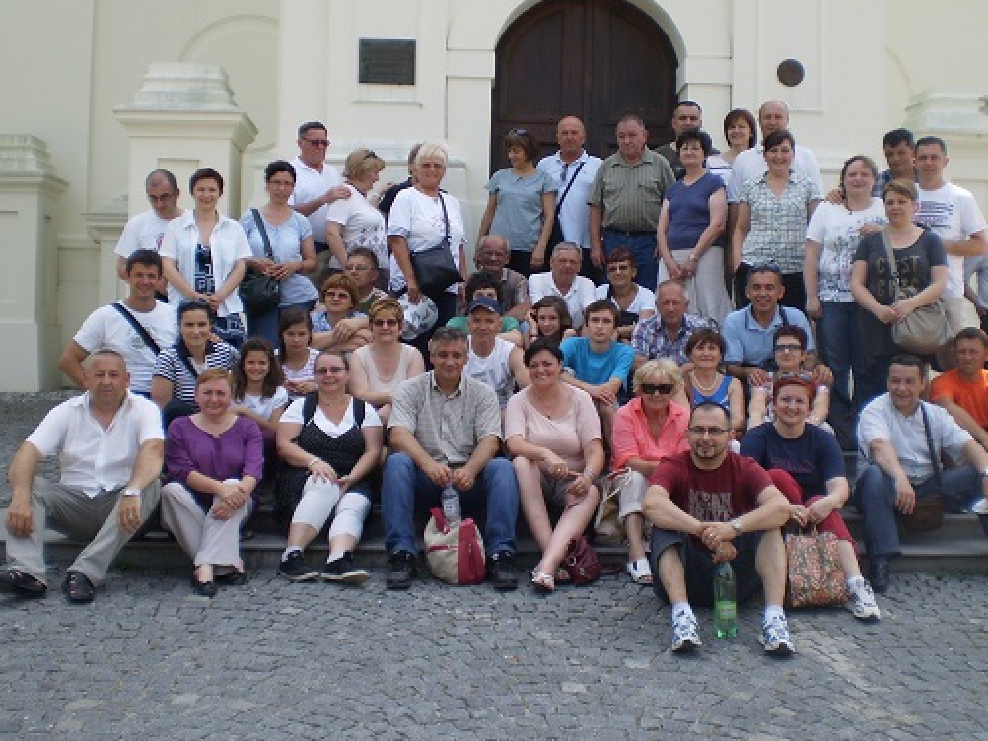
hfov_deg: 41.1
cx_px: 562
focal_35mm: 46
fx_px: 1313
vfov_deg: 31.5
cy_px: 361
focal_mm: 6.3
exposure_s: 1/500
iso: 64
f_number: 3.1
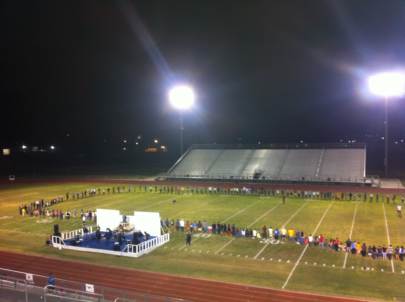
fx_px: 409
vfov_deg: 40.6
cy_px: 151
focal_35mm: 35
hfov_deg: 52.7
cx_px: 202
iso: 100
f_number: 2.8
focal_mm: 3.85
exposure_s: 1/15
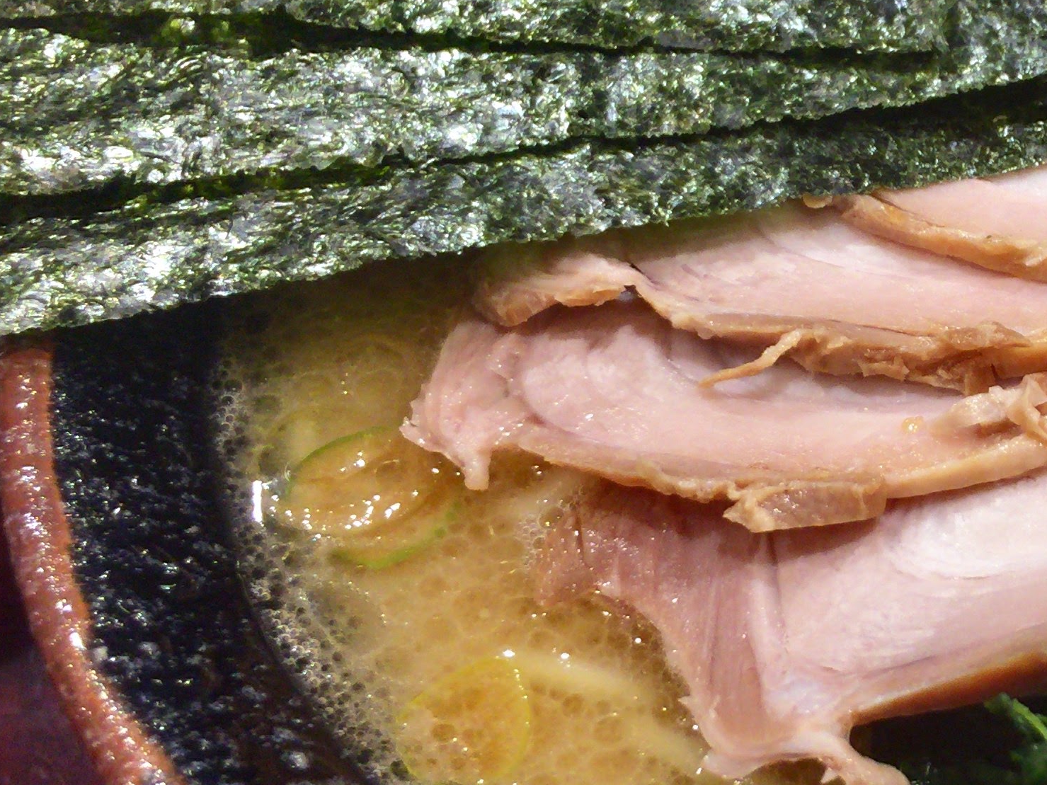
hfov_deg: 28.1
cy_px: 406
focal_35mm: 64
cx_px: 1095
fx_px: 1936
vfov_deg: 22.9
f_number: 2.2
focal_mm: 4.15
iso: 125
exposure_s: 1/30
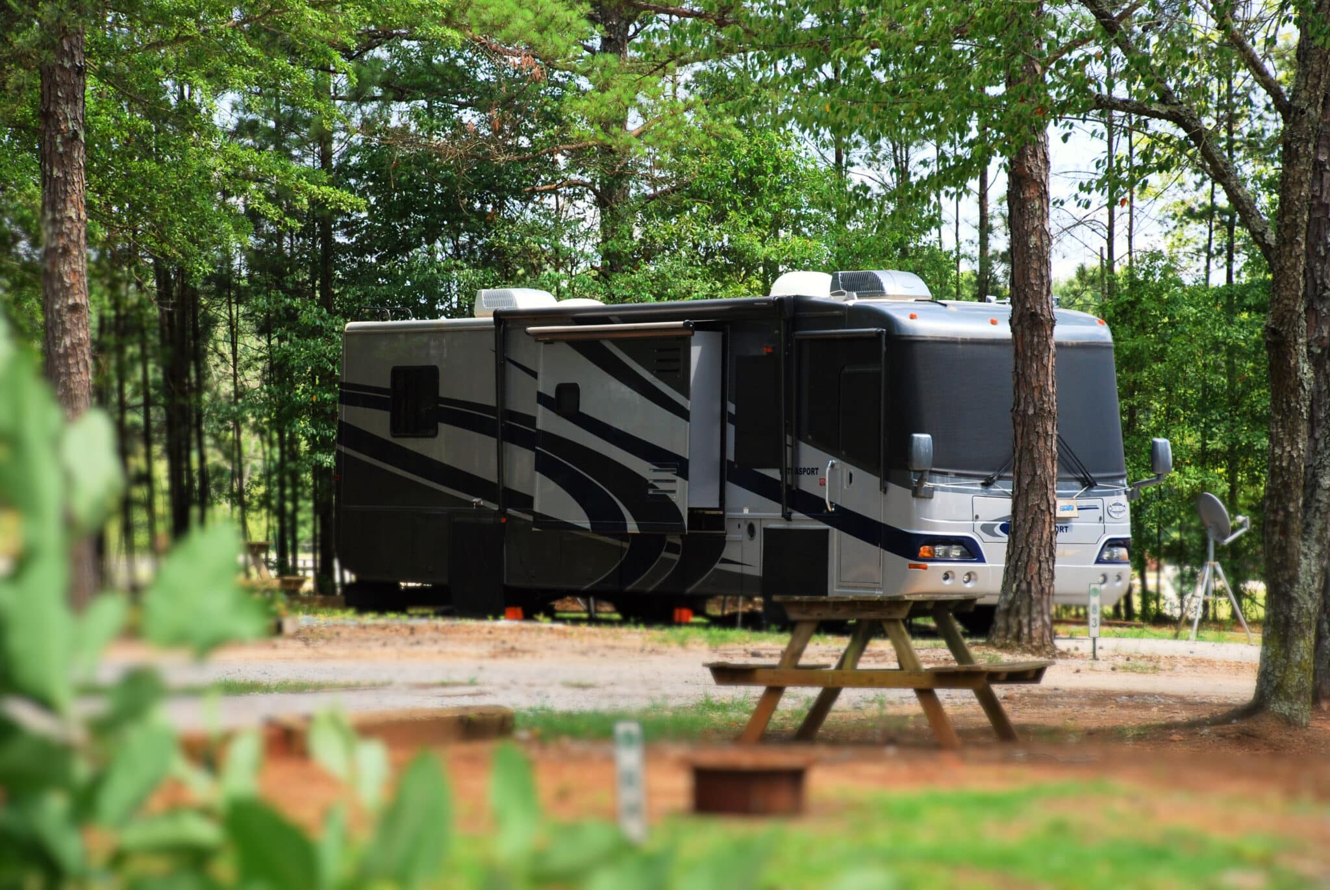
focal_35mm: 135
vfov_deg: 10.2
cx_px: 665
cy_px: 445
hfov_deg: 15.2
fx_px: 4993
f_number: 5.6
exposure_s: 1/250
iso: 200
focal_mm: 90
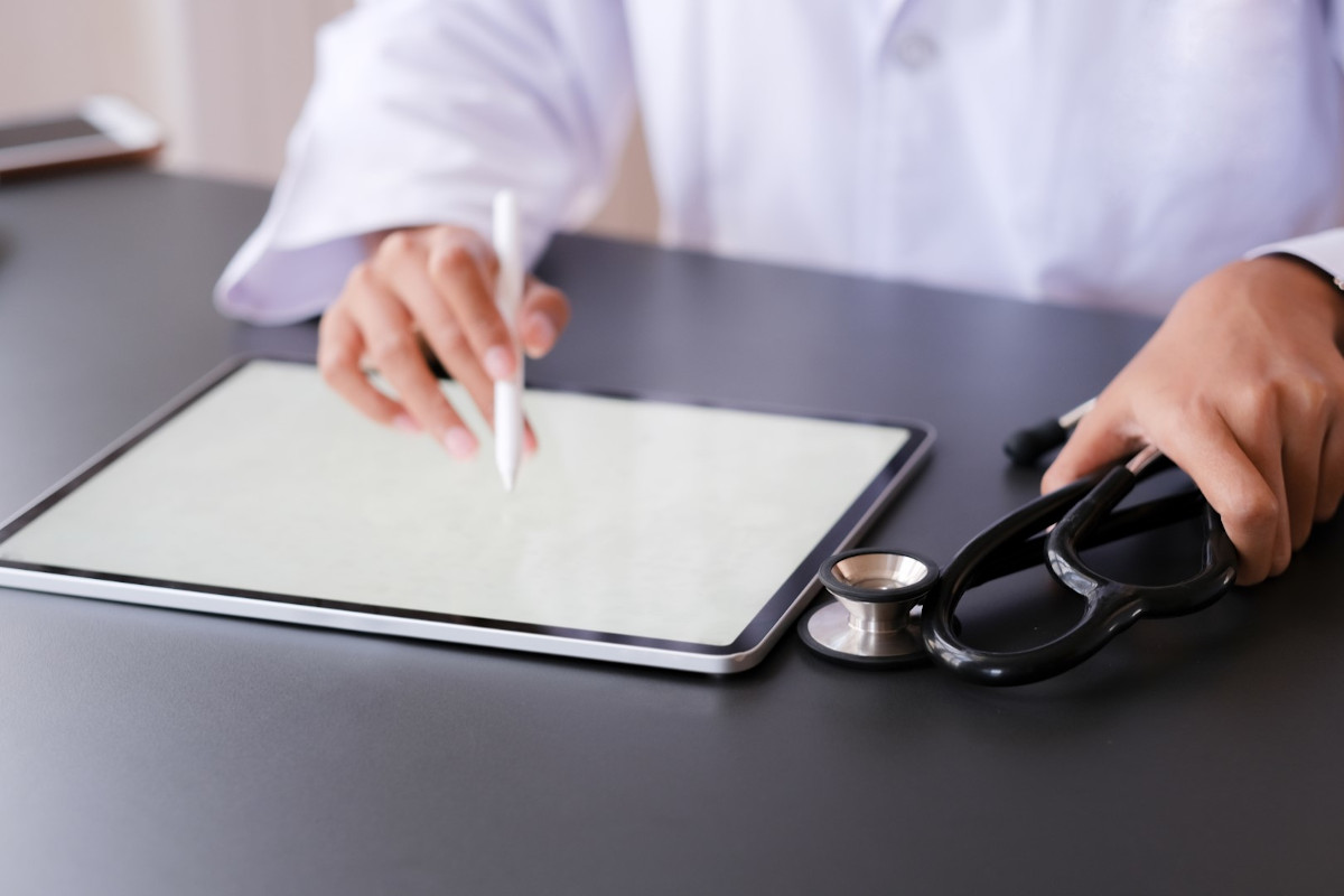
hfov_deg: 24.2
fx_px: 3136
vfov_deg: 16.3
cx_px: 672
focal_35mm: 84
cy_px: 448
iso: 320
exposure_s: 1/125
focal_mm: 56
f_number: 2.5
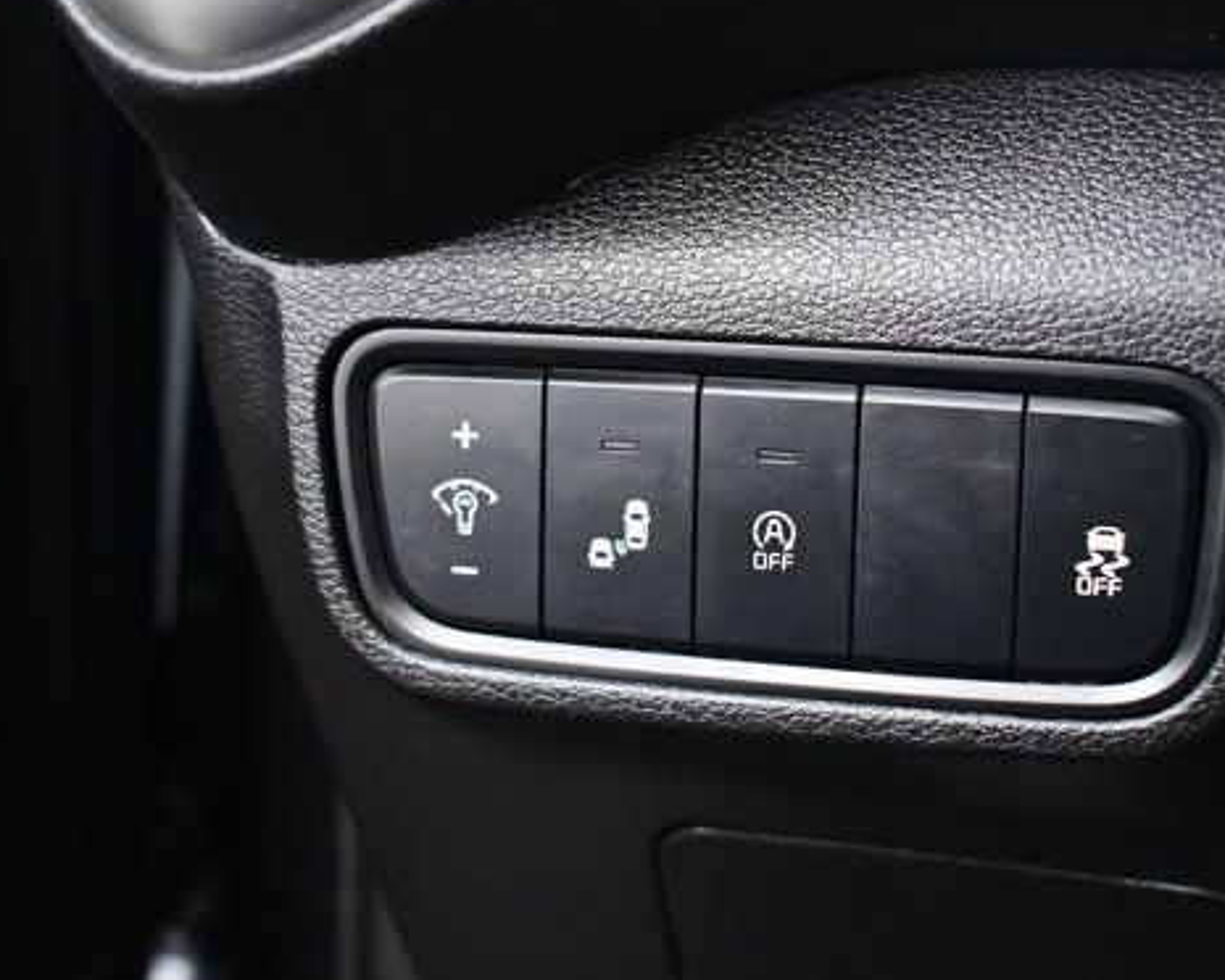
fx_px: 2248
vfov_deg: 24.6
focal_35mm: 62
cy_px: 483
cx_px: 724
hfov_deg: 30.4
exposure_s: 1/60
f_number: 4.5
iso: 5600
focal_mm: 32
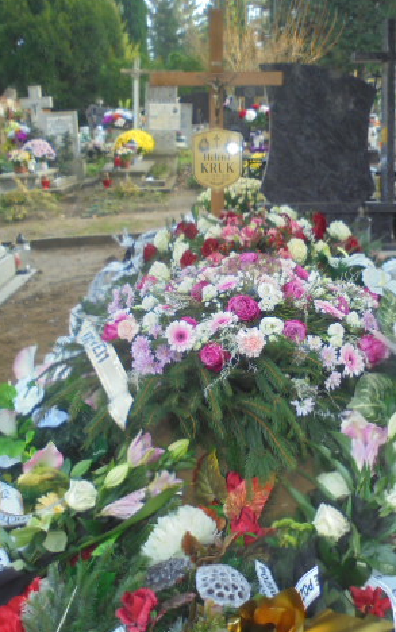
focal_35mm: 42
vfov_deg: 47.2
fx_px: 724
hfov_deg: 30.5
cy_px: 315
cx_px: 245
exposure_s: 1/80
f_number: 3.7
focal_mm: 5.3
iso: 100
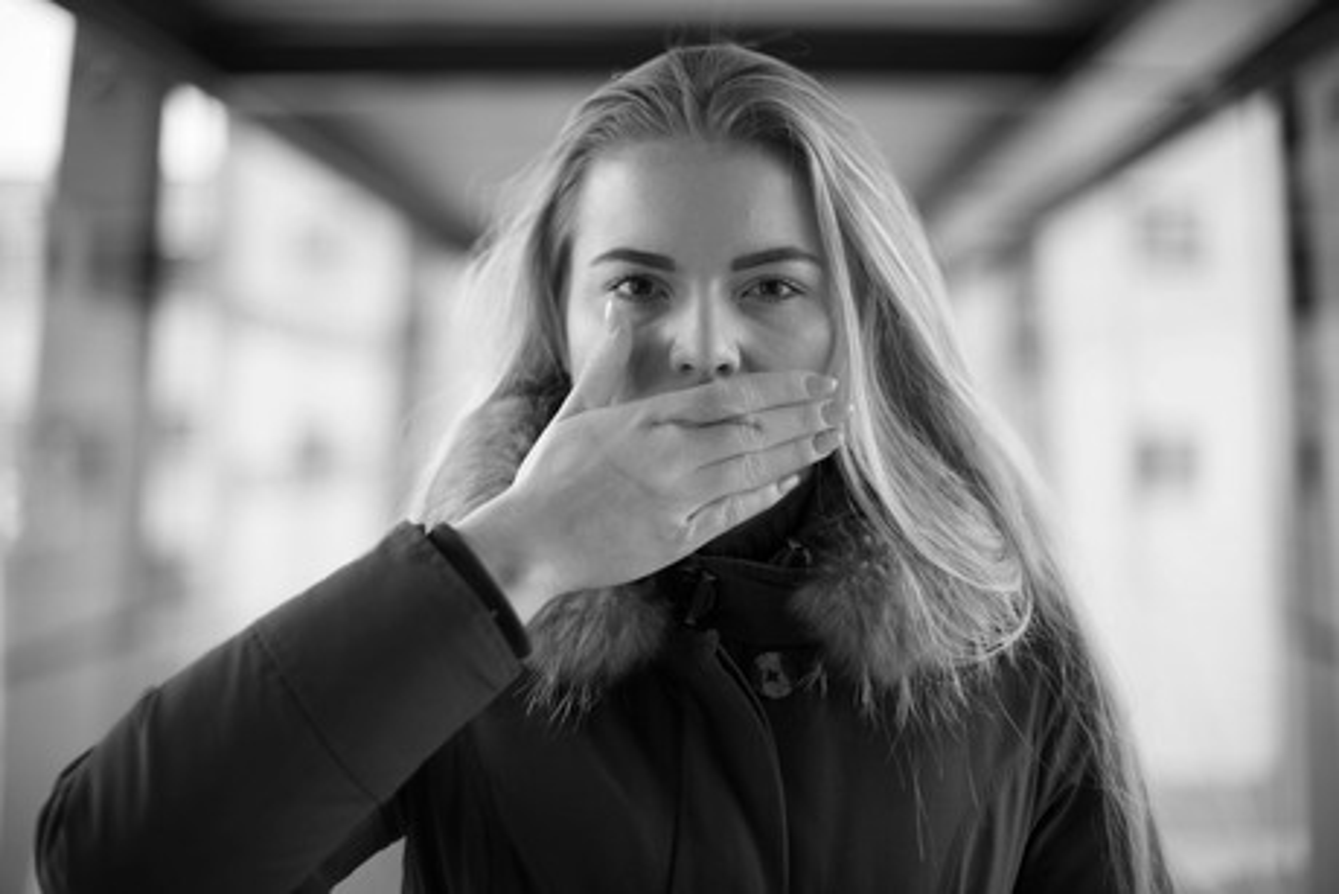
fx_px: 1860
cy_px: 447
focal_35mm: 50
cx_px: 670
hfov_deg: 39.6
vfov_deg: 27.0
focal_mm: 50
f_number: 1.6
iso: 100
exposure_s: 1/100
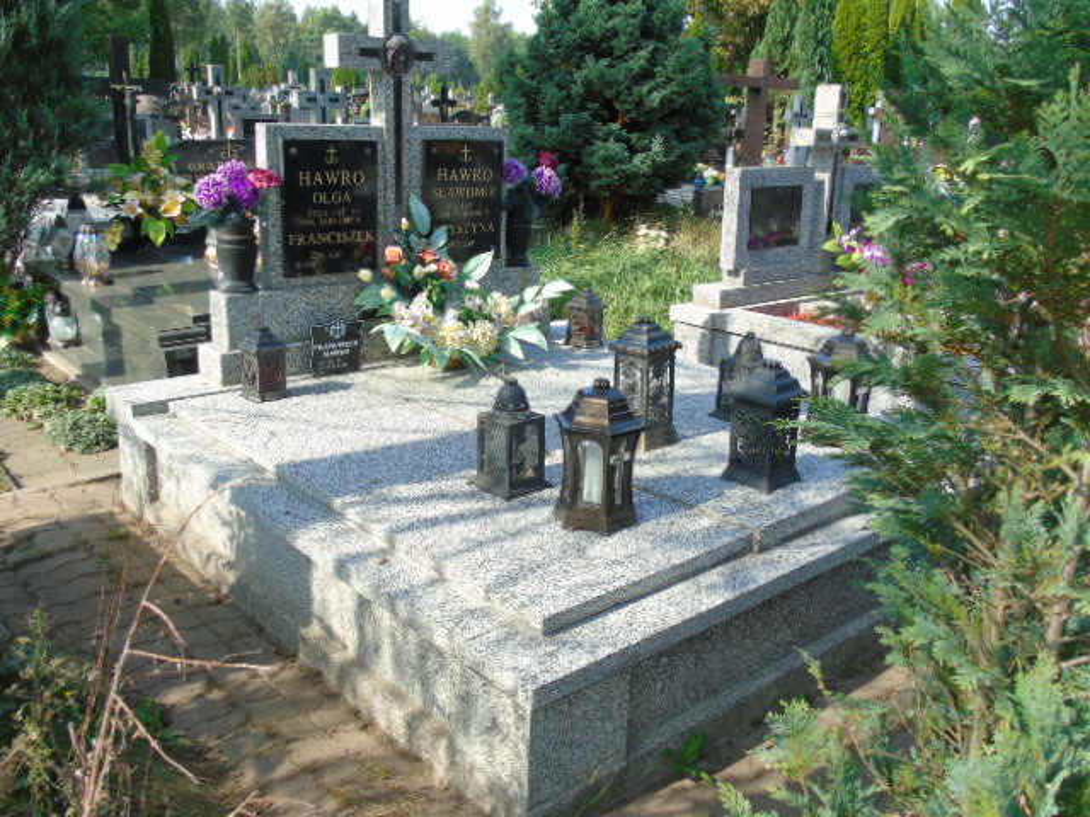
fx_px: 913
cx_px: 545
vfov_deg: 48.2
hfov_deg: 61.7
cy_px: 408
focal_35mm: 29
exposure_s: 1/200
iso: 80
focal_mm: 5.2
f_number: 3.6
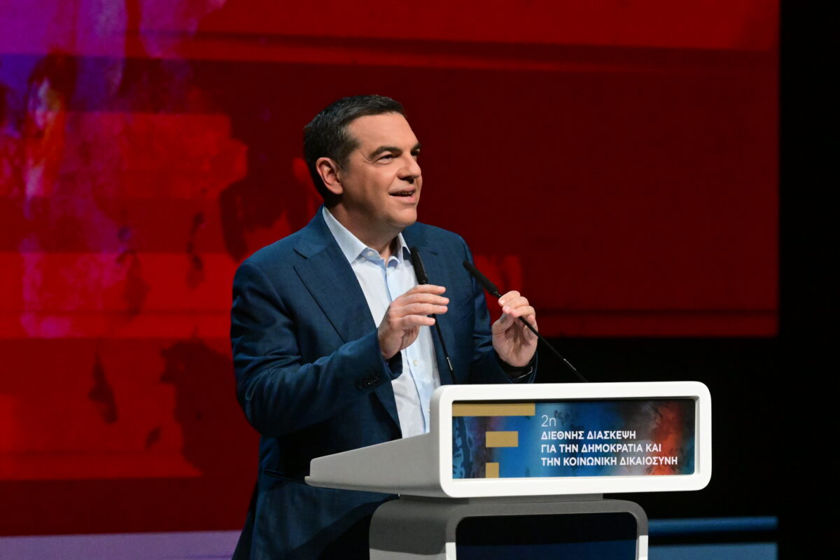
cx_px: 420
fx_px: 5250
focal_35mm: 225
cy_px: 280
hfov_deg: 9.1
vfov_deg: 6.1
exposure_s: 1/640
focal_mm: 150
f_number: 5
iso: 10000
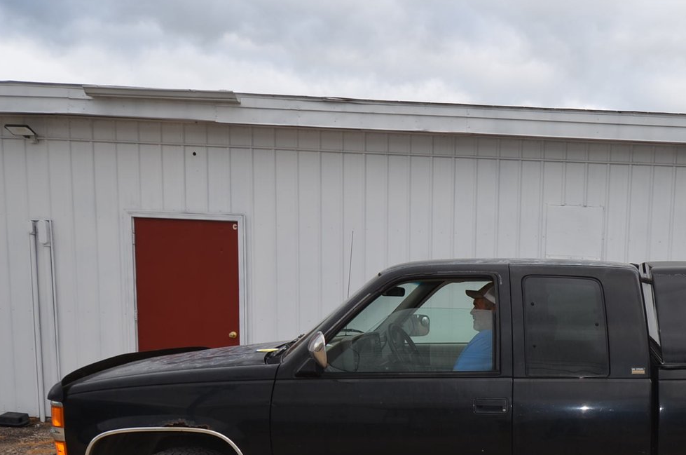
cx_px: 594
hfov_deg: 43.2
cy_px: 380
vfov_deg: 30.8
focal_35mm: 42
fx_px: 799
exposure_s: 1/200
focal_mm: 16
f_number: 7.1
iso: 100
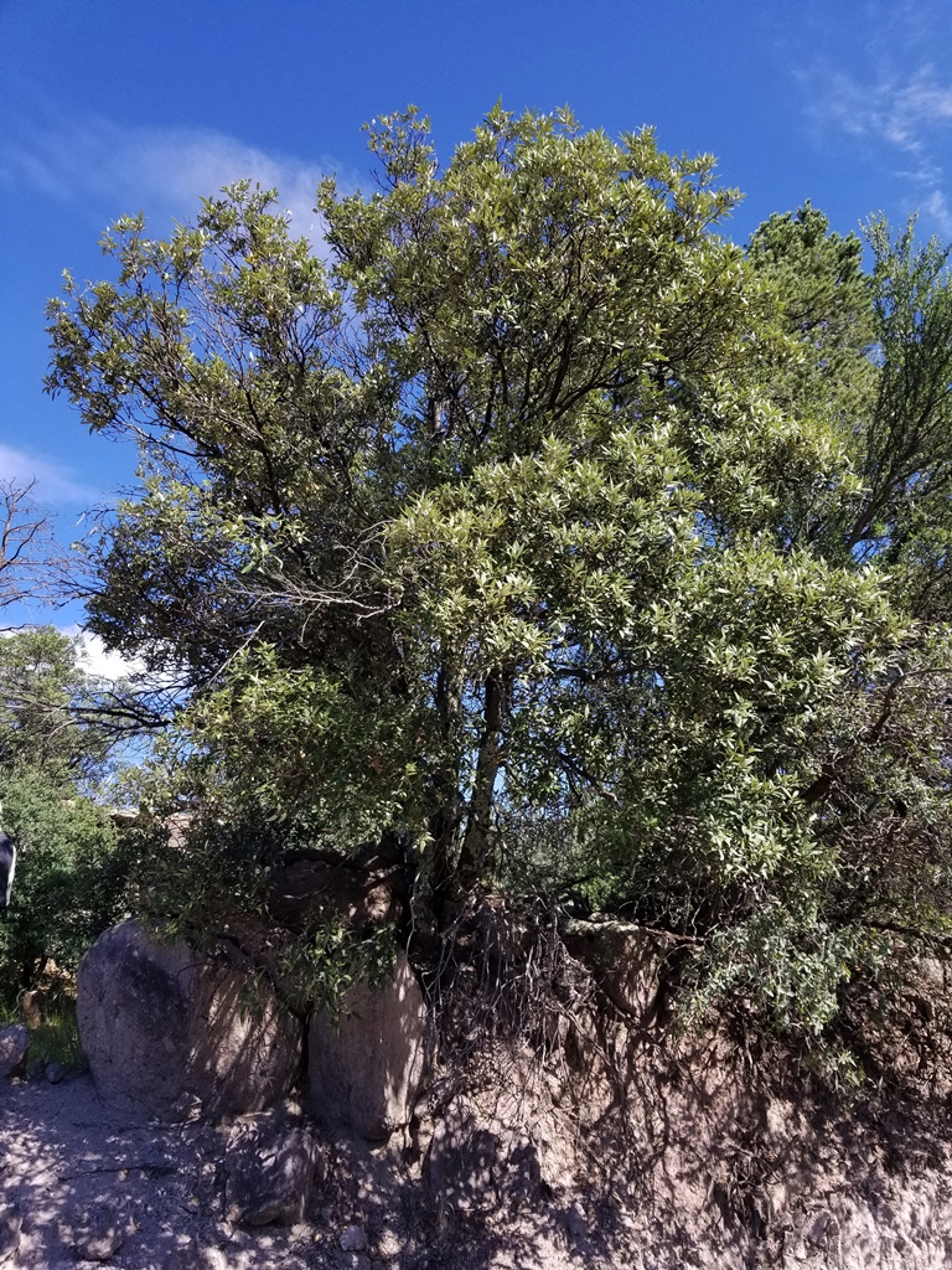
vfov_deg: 67.3
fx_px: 953
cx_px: 476
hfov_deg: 53.1
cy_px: 635
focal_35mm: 26
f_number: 1.7
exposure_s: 1/1002
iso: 50
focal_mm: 4.25
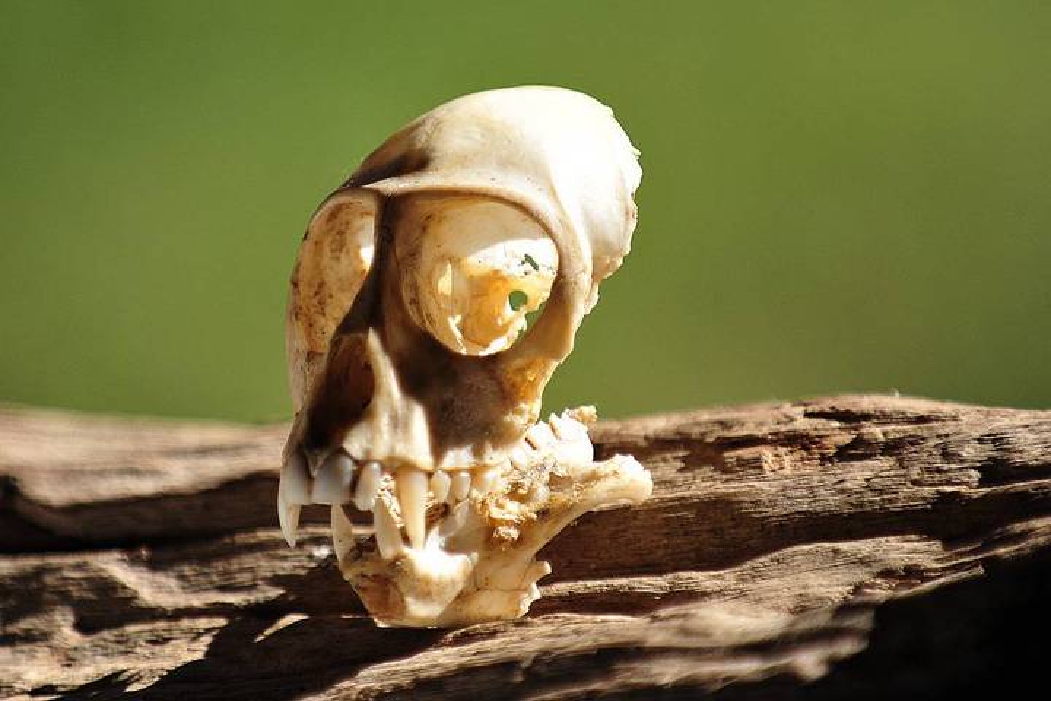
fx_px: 6130
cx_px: 526
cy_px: 350
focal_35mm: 210
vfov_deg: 6.5
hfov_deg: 9.8
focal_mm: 210
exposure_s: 1/2500
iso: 1000
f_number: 4.8
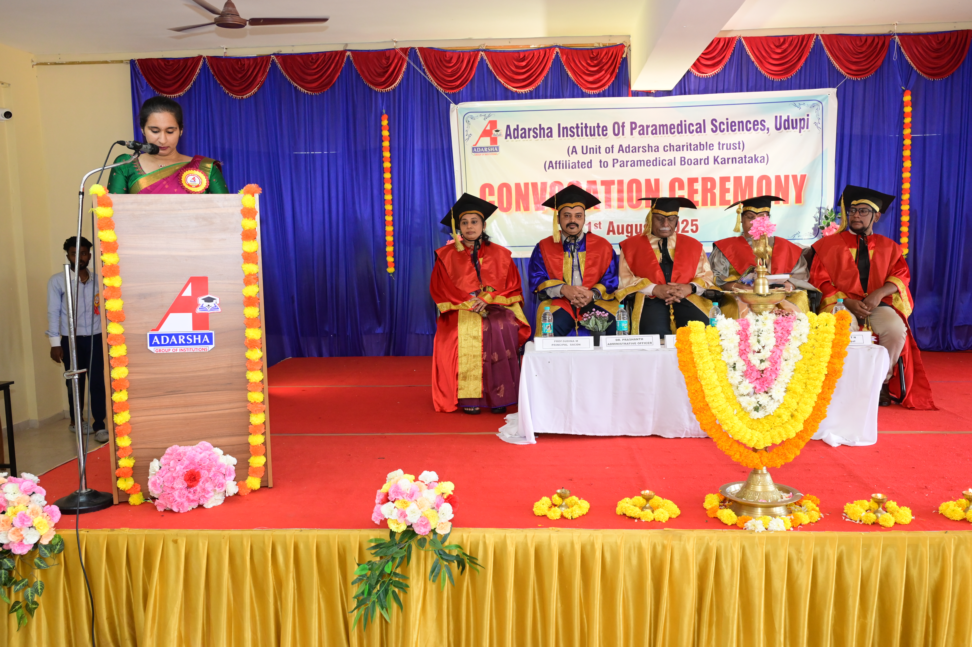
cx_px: 486
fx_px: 836
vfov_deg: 42.3
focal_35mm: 31
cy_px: 324
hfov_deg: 60.3
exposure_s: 1/125
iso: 3200
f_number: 5.6
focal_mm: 31
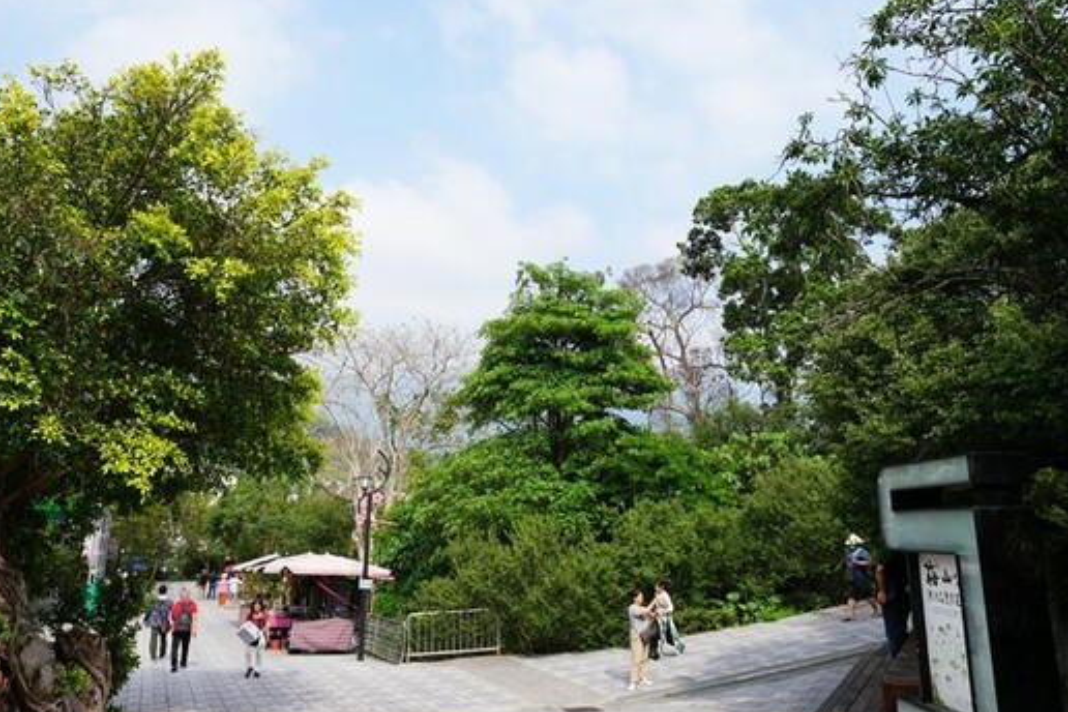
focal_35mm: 28
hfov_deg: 65.5
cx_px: 524
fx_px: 831
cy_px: 329
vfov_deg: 46.4
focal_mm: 17
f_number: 8
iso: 160
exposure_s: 1/250
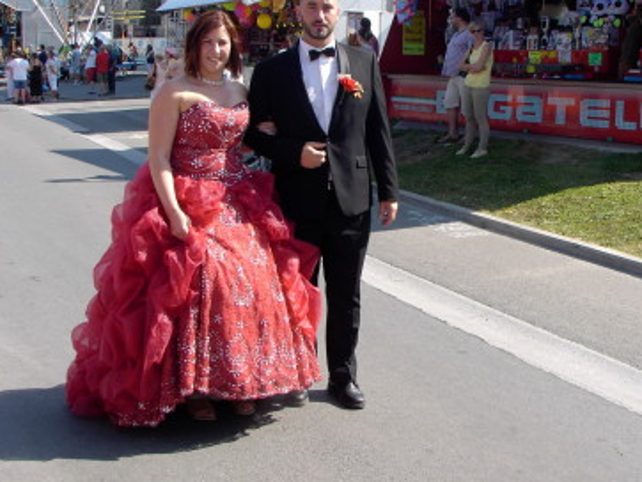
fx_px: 984
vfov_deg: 27.5
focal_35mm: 53
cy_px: 177
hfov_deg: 36.1
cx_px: 376
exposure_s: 1/210
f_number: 4.5
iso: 70
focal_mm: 6.2
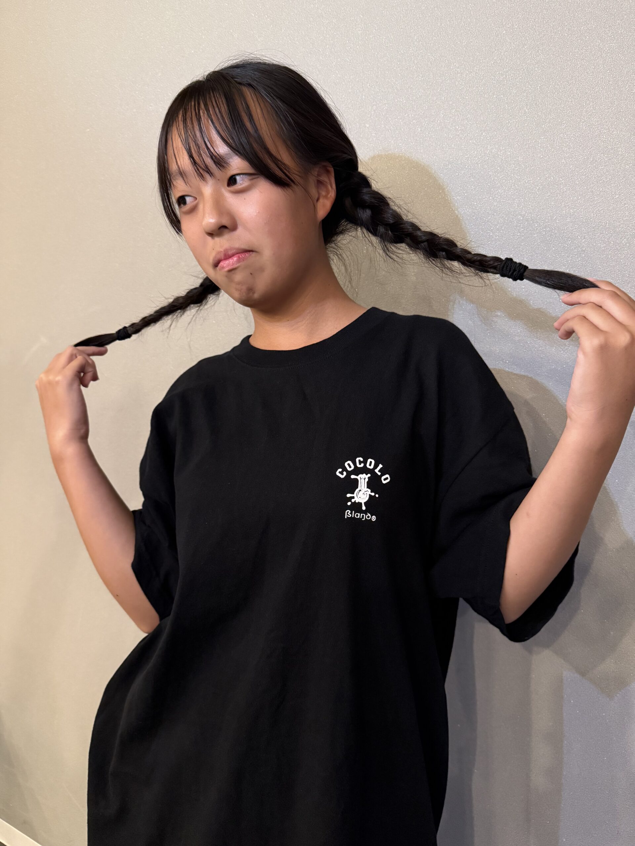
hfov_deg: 56.8
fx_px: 587
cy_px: 423
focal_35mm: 24
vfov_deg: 71.6
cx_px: 318
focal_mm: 6.76
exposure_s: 1/60
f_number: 1.78
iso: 800
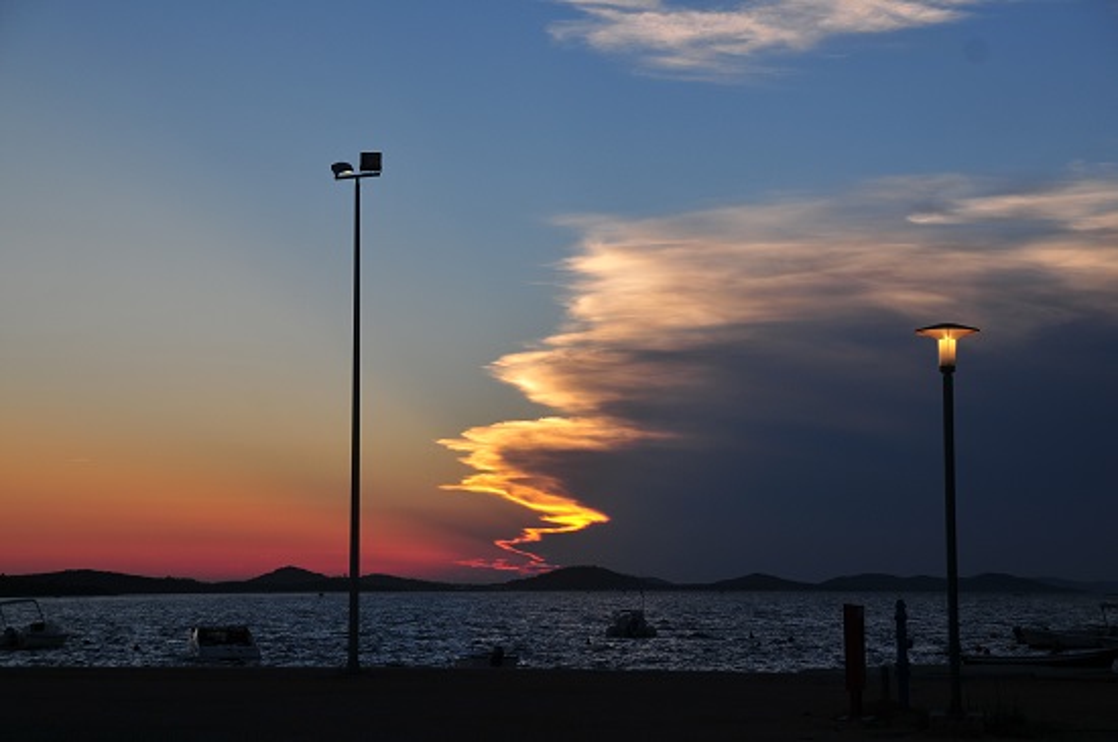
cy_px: 371
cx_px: 559
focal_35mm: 75
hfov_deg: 27.0
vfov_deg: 18.1
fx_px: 2326
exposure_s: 1/640
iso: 200
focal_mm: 50
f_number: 5
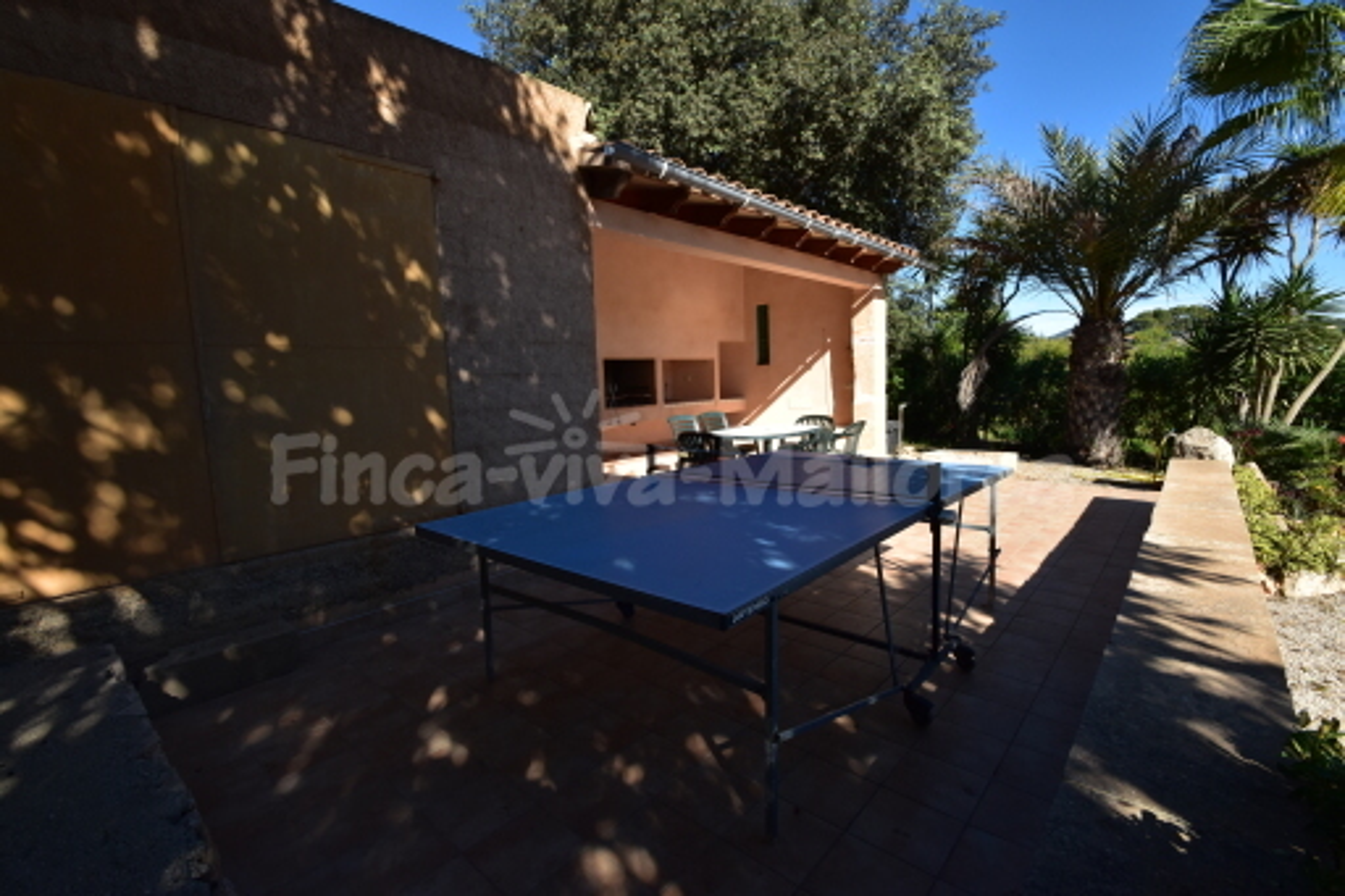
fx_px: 560
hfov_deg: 100.4
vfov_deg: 77.3
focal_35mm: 15
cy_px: 448
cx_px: 672
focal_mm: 10
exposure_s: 1/320
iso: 400
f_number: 10
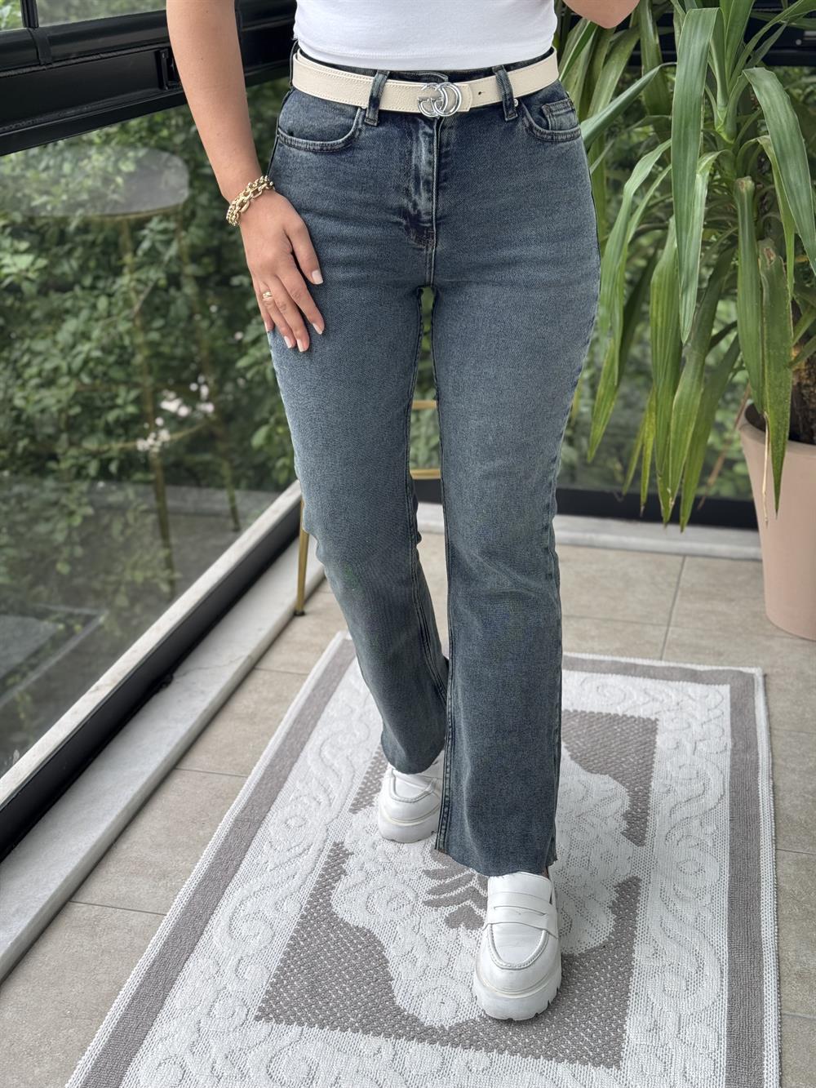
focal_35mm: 48
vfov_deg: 39.7
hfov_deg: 30.3
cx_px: 408
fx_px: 1508
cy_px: 544
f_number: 1.78
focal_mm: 6.76
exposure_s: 1/244
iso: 64
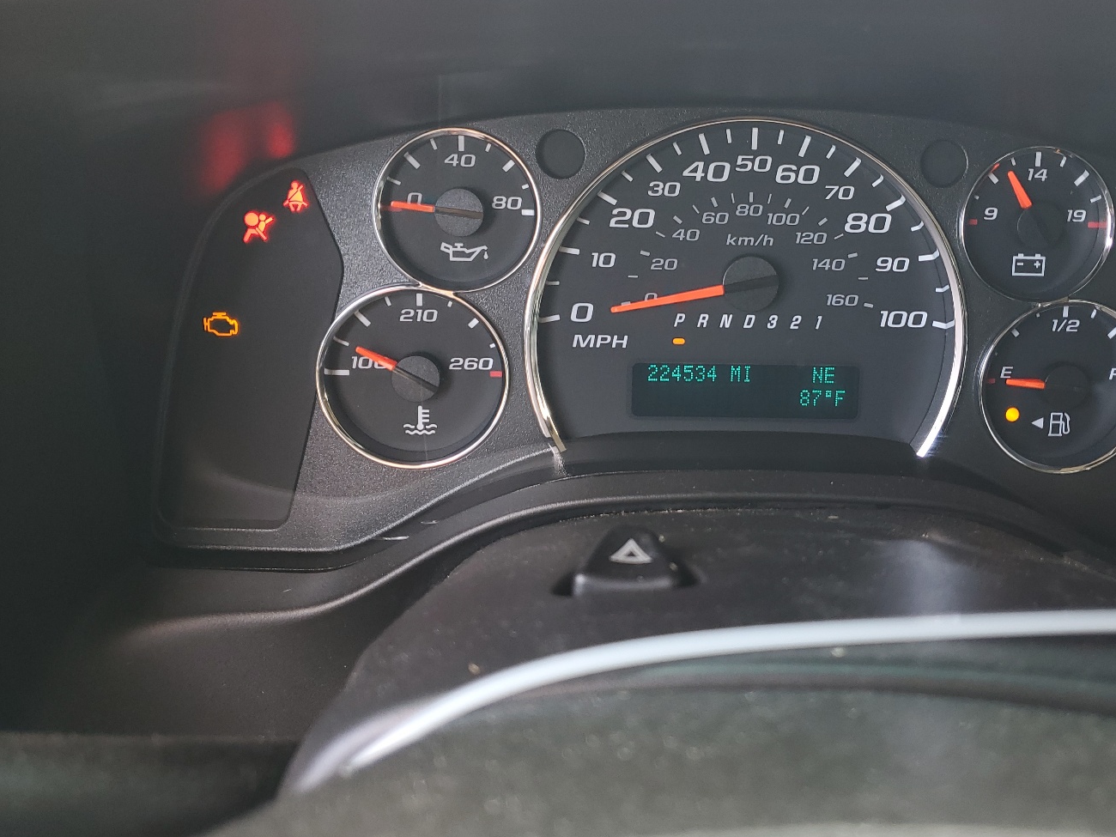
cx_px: 685
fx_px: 1032
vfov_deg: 43.9
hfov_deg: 56.3
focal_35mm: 32
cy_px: 333
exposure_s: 1/50
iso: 53
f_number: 1.5
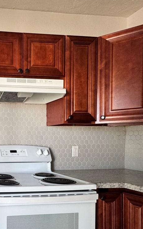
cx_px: -34
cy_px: 147
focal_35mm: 32
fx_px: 199
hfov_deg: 32.0
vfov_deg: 58.7
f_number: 2.2
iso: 160
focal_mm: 2.22
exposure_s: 1/99
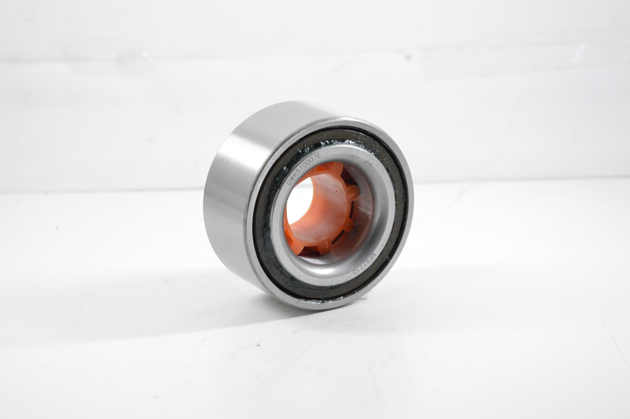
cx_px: 315
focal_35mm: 99
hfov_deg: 20.6
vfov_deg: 13.8
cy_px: 210
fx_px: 1731
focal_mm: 66
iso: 3200
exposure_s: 1/100
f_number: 7.1
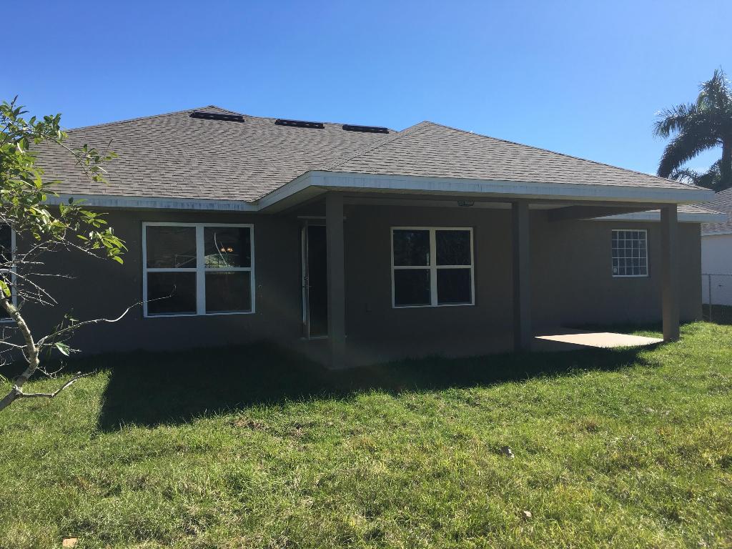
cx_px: 366
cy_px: 274
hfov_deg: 61.7
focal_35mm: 29
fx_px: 613
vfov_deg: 48.2
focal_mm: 4.15
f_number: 2.2
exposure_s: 1/1399
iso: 25
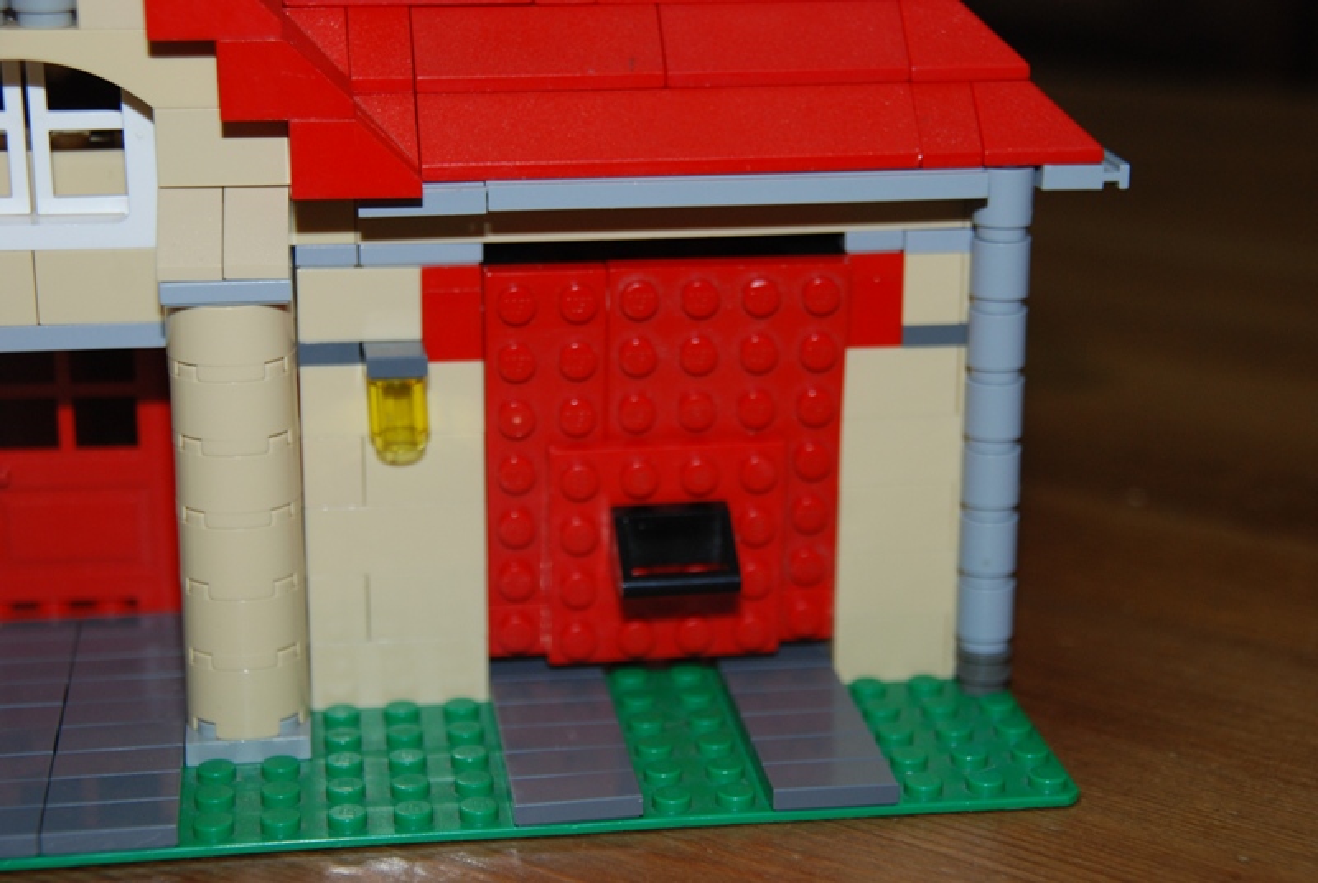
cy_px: 442
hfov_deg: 24.6
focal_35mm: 82
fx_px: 3025
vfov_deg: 16.6
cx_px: 659
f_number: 5.3
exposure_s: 1/60
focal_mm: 55
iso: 400
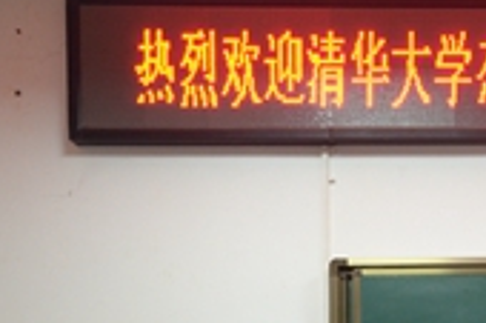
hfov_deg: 14.6
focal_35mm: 124
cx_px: 858
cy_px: 566
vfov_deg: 10.4
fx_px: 1672
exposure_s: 1/13
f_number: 3.8
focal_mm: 22
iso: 640
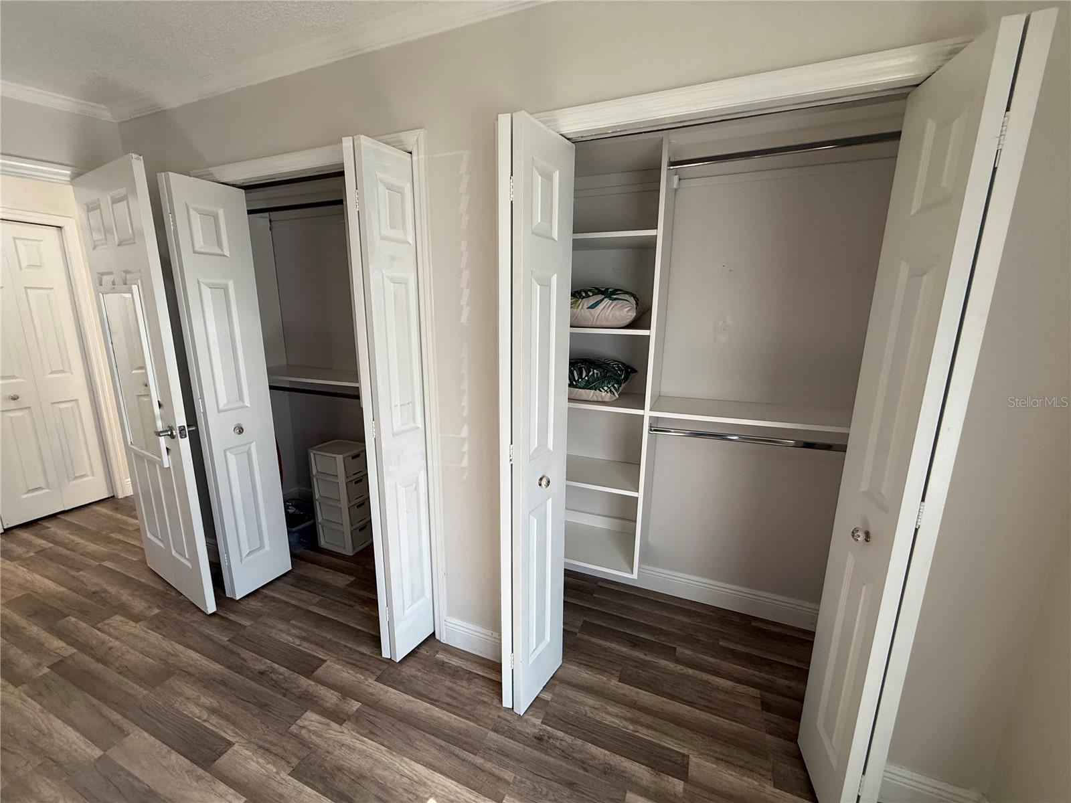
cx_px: 536
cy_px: 402
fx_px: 433
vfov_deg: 85.7
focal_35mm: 14
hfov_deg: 102.1
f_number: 2.2
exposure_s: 1/120
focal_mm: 2.22
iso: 200
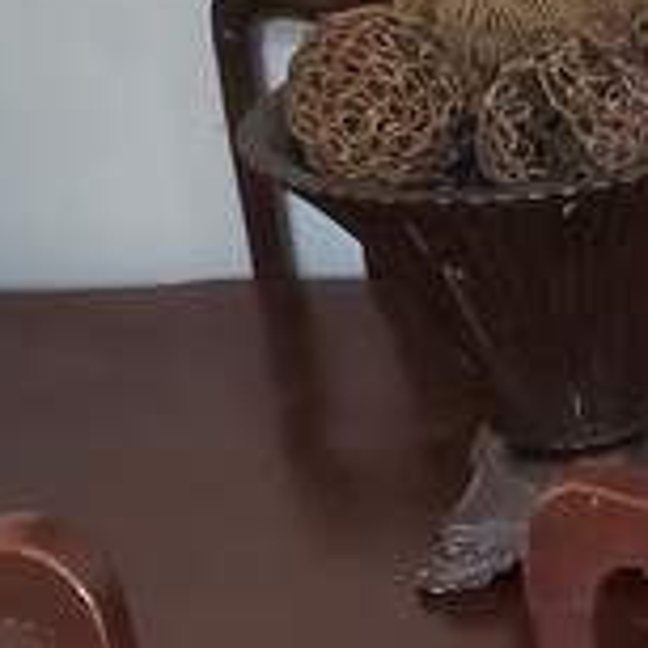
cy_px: 373
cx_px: 733
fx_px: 2287
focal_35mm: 108
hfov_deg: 15.6
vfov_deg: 16.1
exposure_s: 1/24
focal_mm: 4.3
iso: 640
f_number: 1.5
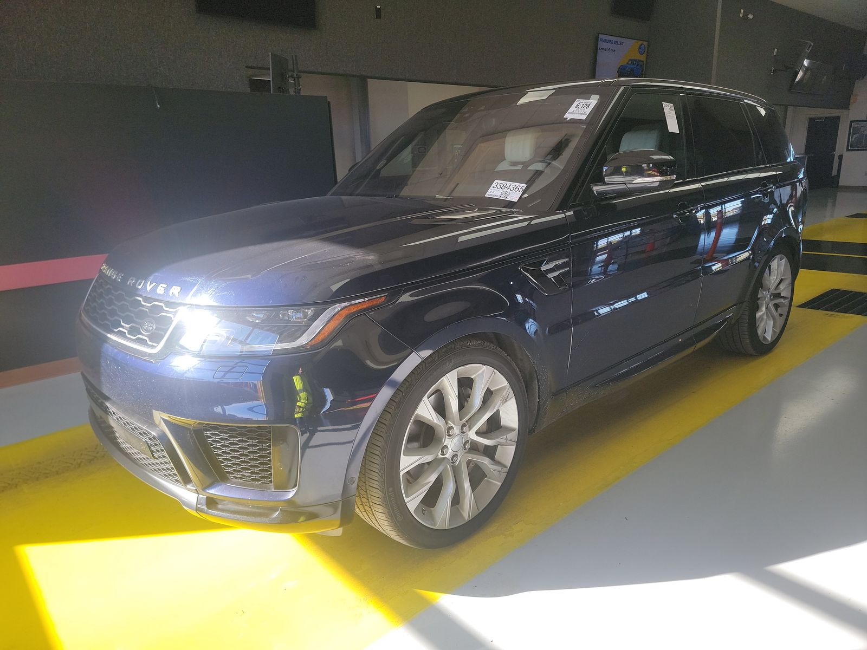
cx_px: 434
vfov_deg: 56.8
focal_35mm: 24
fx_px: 601
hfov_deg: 71.6
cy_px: 325
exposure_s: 1/119
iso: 53
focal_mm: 6.7
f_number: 1.8
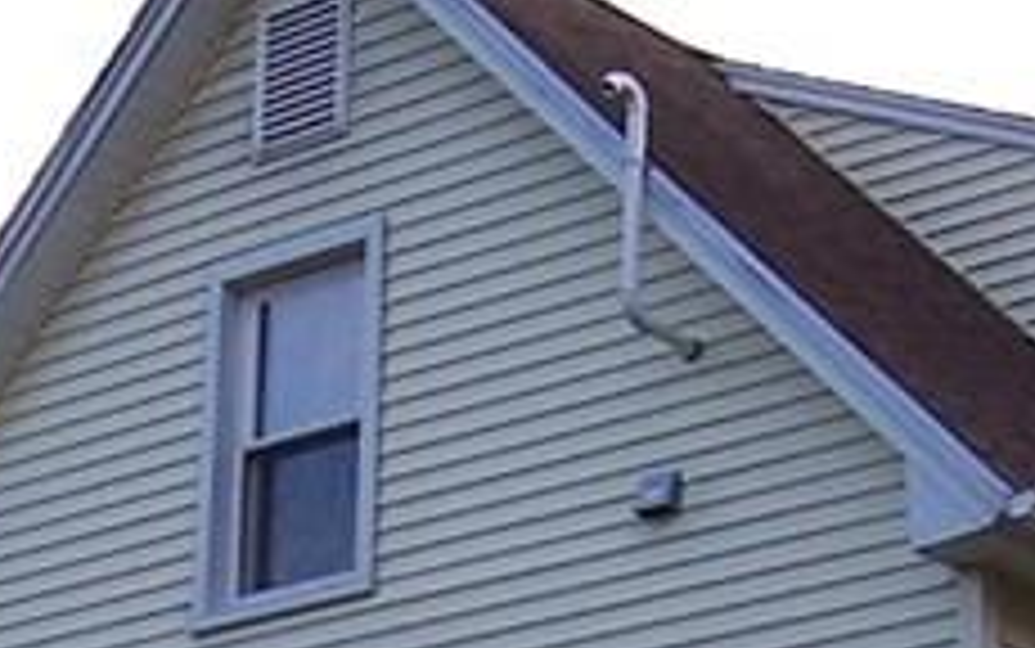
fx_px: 4402
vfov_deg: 8.2
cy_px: 1004
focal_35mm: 156
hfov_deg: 13.3
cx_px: 220
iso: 80
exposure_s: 1/250
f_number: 3.4
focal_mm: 5.5
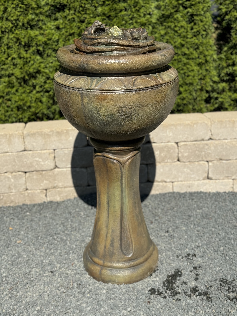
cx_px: 118
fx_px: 438
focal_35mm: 48
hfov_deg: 30.3
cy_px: 158
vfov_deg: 39.7
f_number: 1.78
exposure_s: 1/4608
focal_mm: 6.76
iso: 64
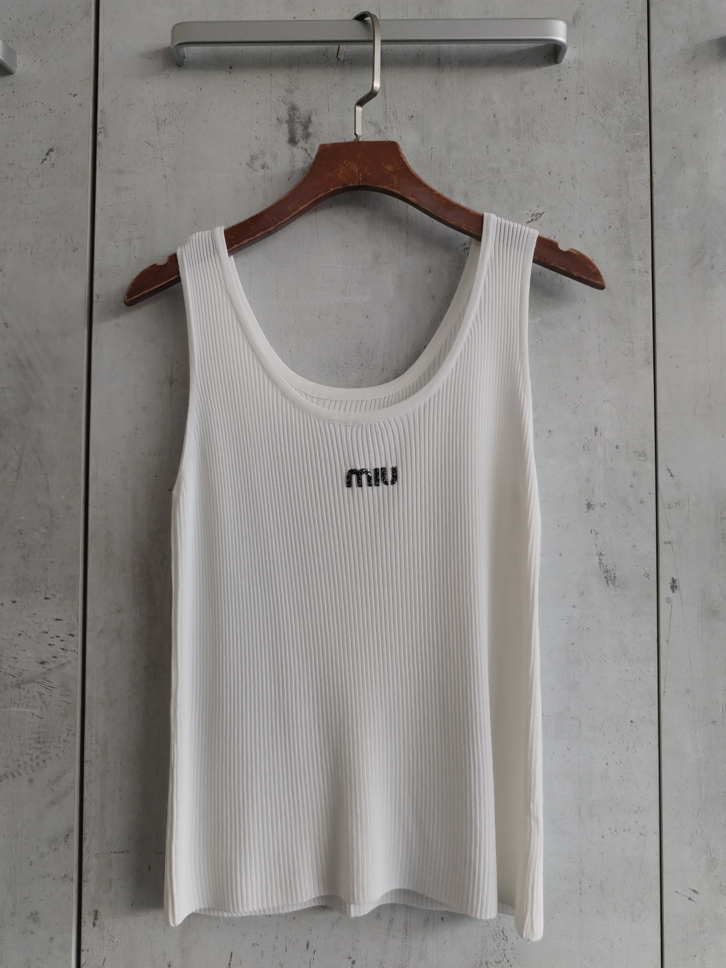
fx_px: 811
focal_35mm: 29
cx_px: 363
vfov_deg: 61.7
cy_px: 484
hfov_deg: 48.2
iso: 366
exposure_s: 1/60
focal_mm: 4.75
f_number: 1.8
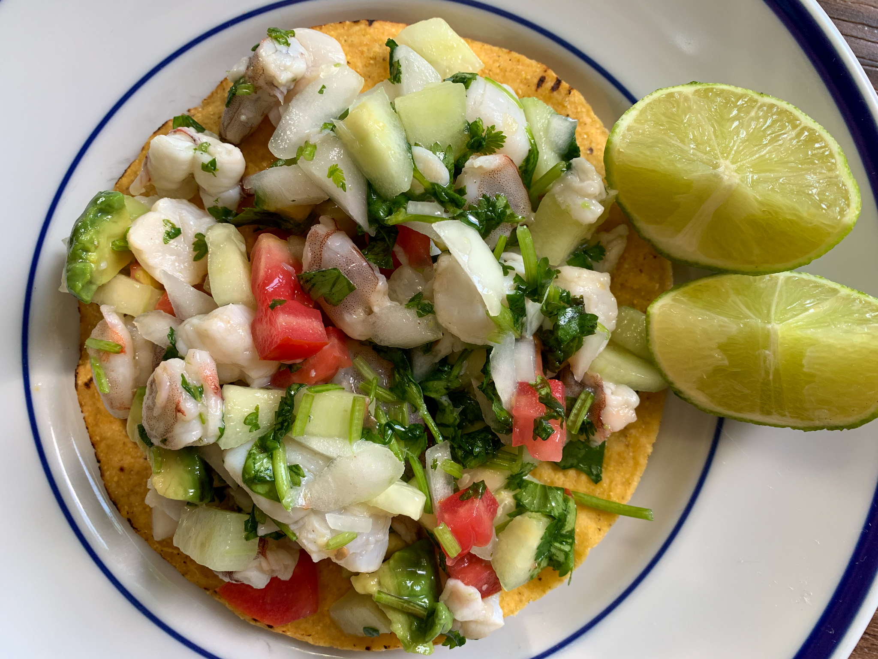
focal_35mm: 26
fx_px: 659
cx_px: 439
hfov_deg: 67.3
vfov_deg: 53.1
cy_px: 330
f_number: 1.8
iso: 80
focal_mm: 4.25
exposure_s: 1/120
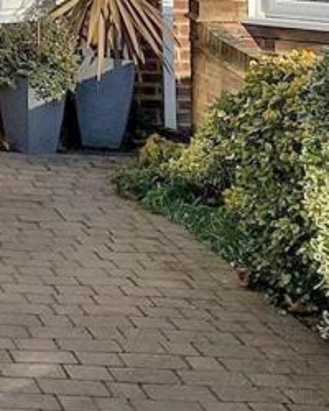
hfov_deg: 11.2
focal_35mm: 116
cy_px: -215
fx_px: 1412
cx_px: -447
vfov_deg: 15.3
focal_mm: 3
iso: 16
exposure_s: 1/1900
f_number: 1.8
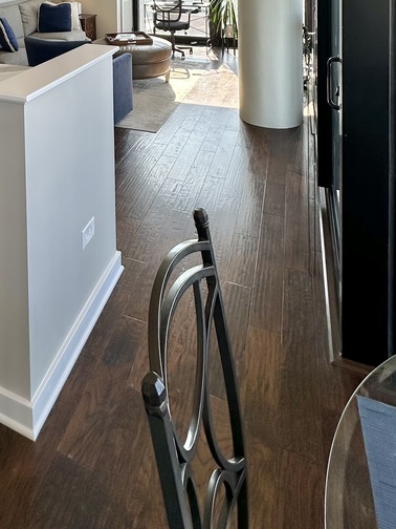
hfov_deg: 44.6
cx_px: 81
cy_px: -31
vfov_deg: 46.8
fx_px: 458
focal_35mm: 30
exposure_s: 1/199
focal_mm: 2.22
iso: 40
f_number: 2.2
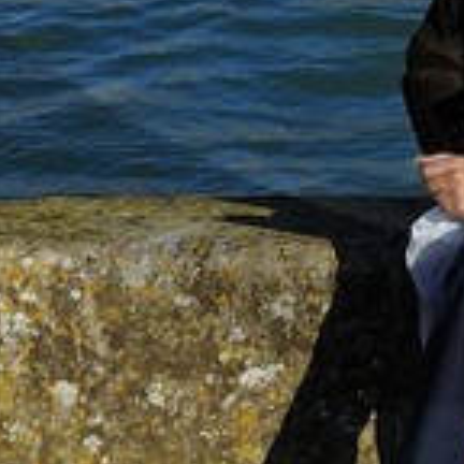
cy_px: -912
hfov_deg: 5.7
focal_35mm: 302
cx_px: 712
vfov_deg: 5.5
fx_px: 4580
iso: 200
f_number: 14
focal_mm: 32
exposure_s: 1/200
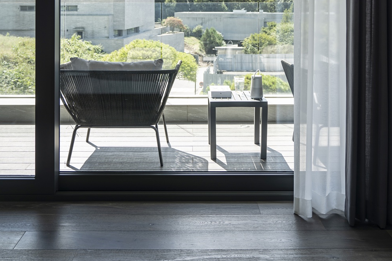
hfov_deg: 44.5
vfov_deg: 28.5
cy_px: -2
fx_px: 479
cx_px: 195
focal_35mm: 44
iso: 100
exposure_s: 1/100
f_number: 4
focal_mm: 29
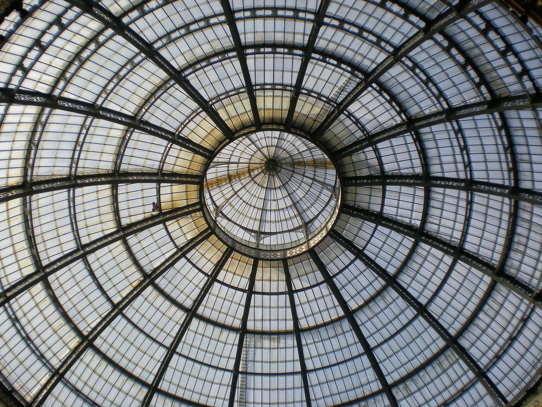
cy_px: 204
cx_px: 271
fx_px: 595
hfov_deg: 49.0
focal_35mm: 38
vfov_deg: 37.7
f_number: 4.6
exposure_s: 1/350
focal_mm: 6.3
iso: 100
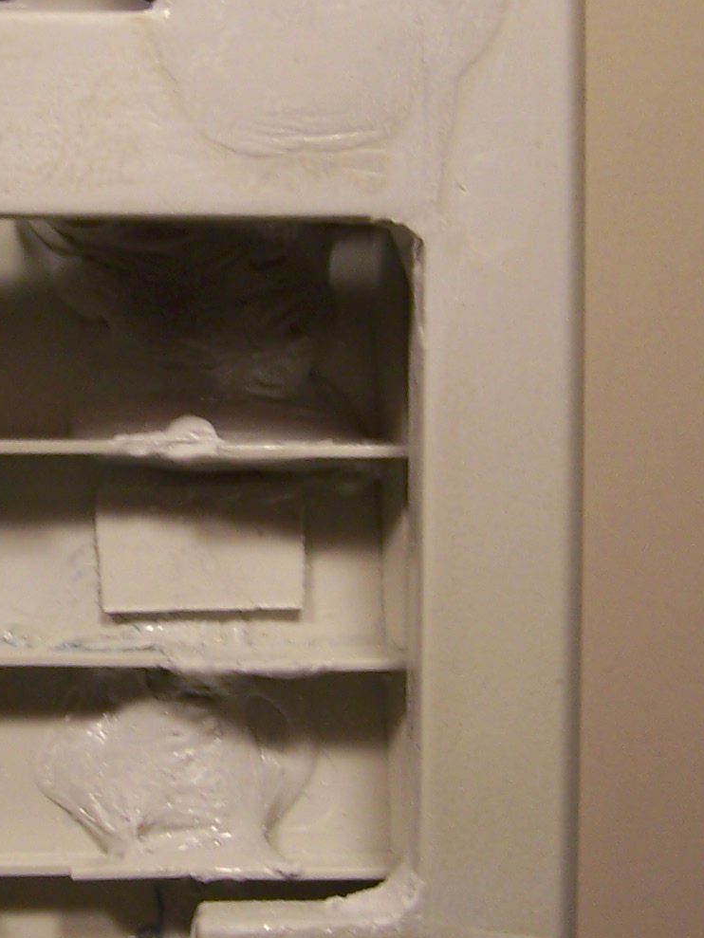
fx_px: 2684
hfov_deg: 14.8
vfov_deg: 19.8
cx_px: 59
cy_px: 432
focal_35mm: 99
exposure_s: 1/45
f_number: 2.8
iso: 80
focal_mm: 6.3
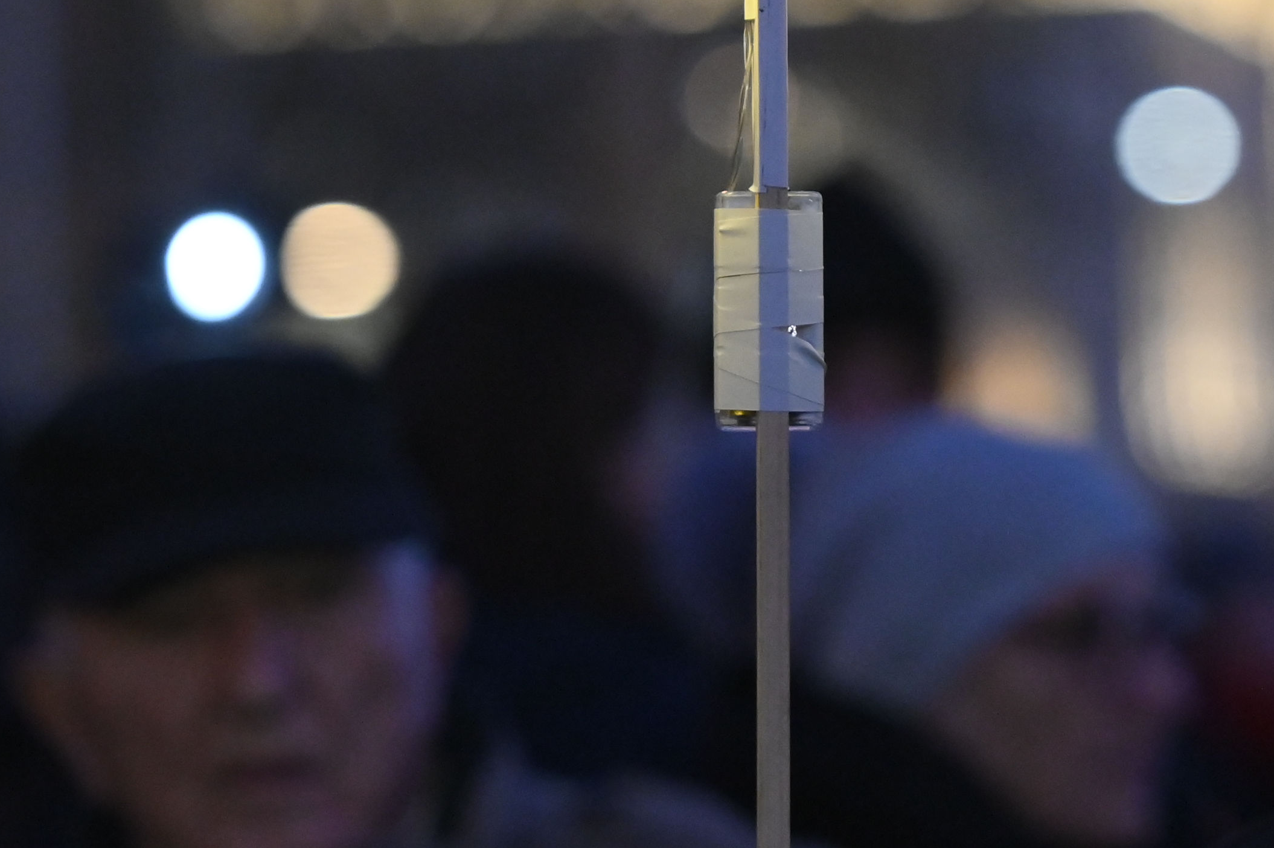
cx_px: 1276
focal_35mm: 387
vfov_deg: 3.5
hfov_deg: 5.3
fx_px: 13686
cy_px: -153
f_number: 3.5
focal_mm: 135
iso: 4000
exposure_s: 1/100
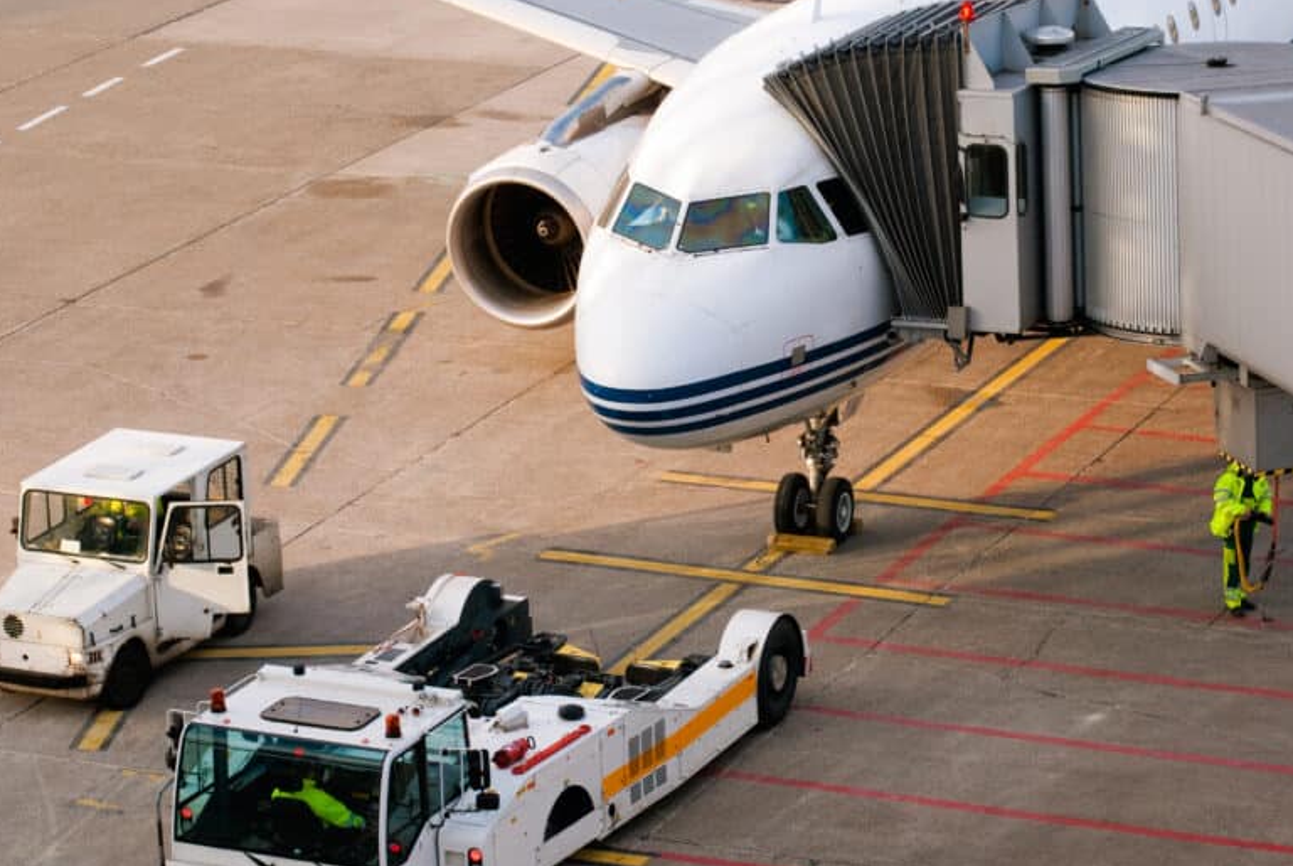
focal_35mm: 156
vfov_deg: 8.8
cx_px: 716
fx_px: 5609
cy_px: 452
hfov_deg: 13.1
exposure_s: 1/125
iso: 200
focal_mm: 78
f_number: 5.6
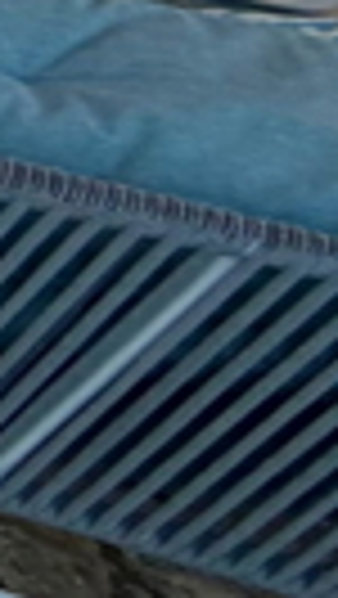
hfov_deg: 4.3
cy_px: -58
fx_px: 2195
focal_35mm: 138
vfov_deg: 15.2
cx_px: -2091
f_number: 2.2
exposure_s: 1/225
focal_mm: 2.22
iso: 40
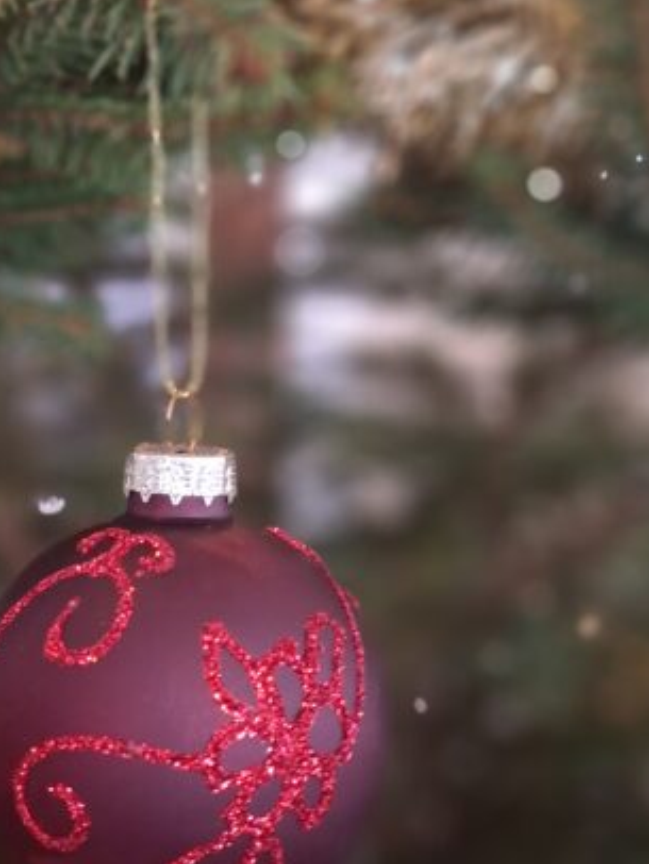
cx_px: 126
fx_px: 1448
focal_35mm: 58
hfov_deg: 24.8
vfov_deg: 33.1
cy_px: 528
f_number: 1.8
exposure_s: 1/33
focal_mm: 5.54
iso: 400
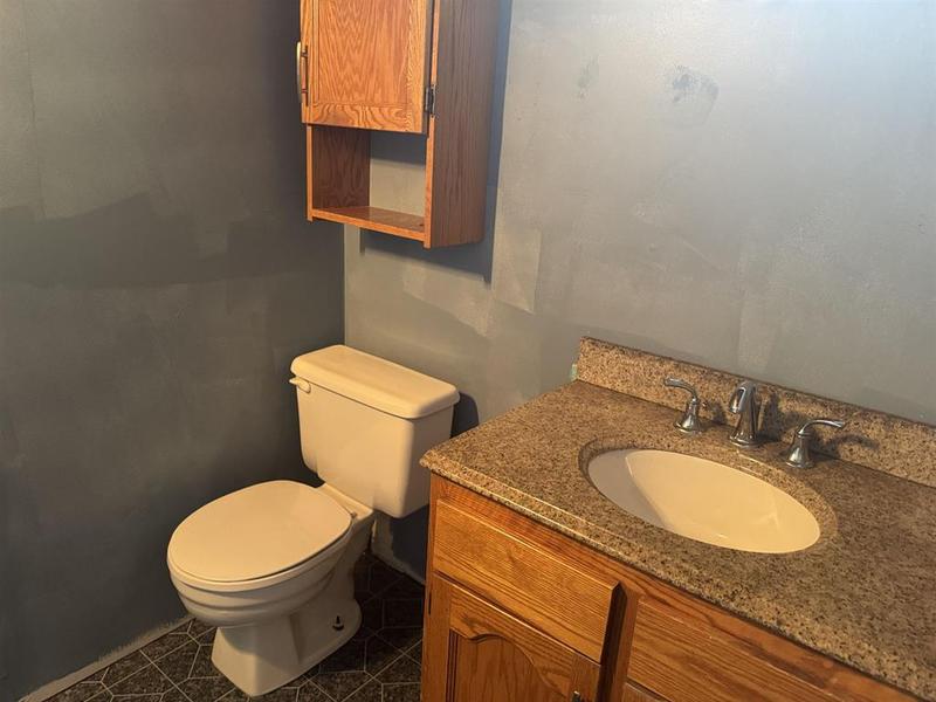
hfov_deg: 71.6
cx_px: 468
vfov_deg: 56.8
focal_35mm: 24
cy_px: 351
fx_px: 649
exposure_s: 1/60
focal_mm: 6.76
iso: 500
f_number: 1.78
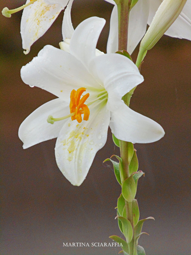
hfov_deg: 1.7
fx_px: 6268
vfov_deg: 2.3
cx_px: 96
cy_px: 128
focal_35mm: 852
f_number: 6.5
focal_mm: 156.9
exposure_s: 1/160
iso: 200
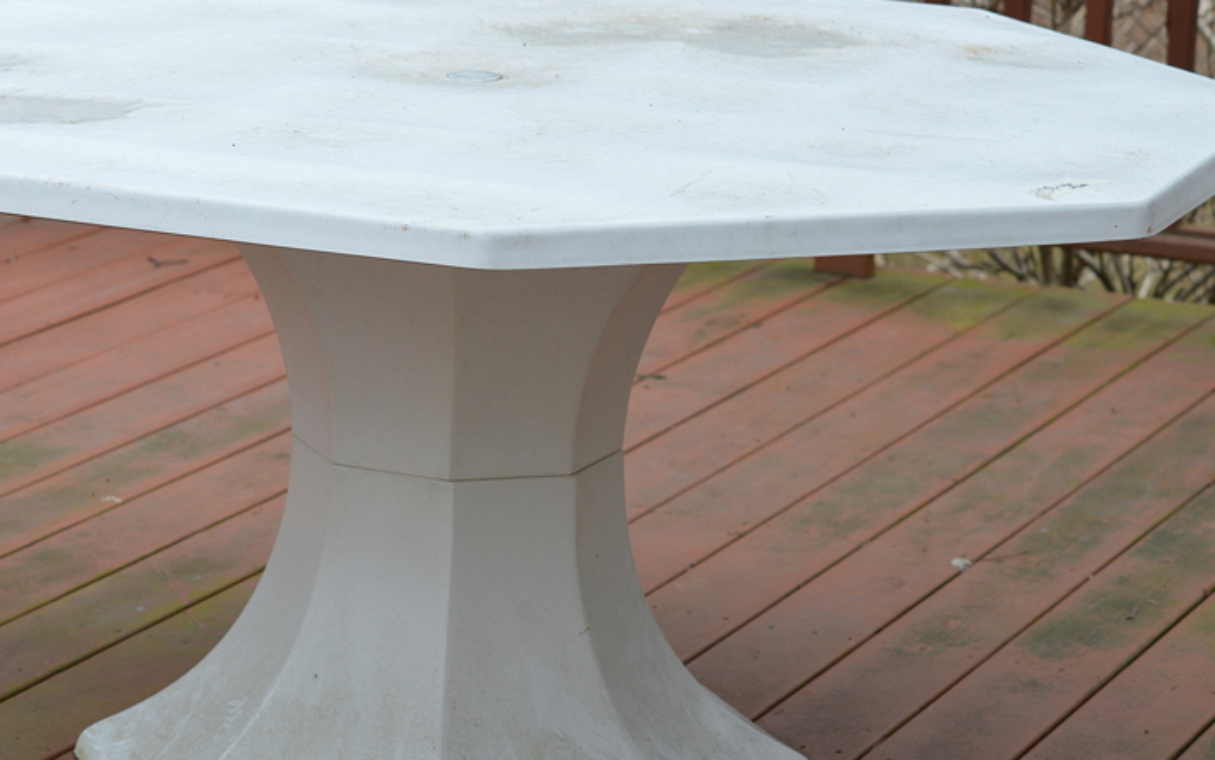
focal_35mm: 130
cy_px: 358
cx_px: 500
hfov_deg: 16.1
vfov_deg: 10.1
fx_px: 4306
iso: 220
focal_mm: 60
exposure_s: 1/500
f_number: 5.6
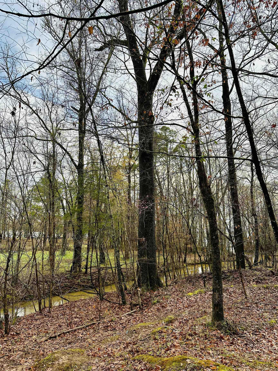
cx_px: 139
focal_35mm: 24
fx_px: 257
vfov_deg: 71.6
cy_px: 186
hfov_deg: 56.8
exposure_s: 1/927
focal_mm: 6.86
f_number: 1.78
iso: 80
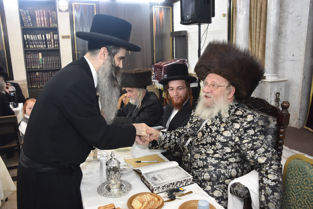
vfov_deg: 43.6
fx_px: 261
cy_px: 104
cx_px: 156
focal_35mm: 30
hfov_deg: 61.9
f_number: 5.6
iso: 1000
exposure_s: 1/100
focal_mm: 20
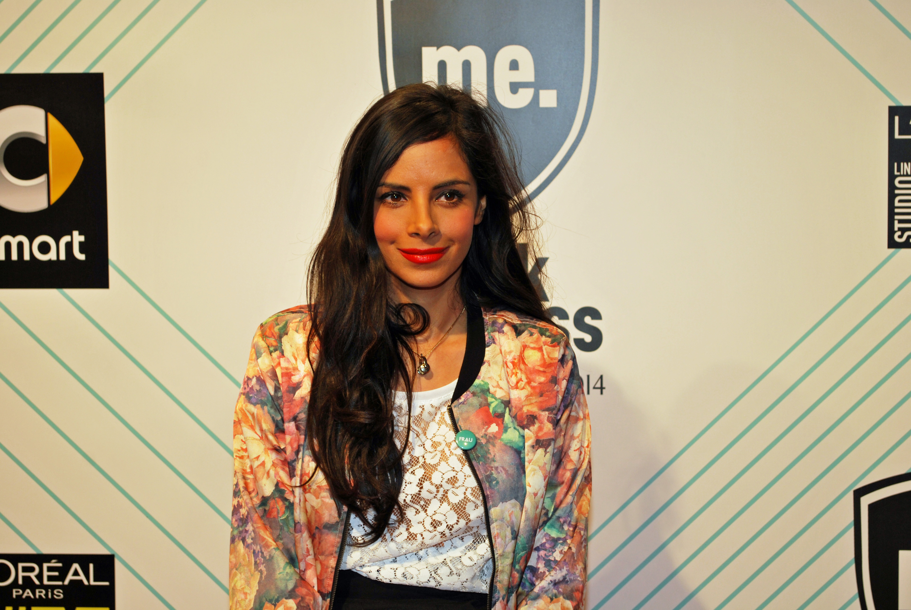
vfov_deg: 16.6
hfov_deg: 24.6
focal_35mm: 82
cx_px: 456
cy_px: 305
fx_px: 2090
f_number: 5.6
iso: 140
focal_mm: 55
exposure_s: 1/125
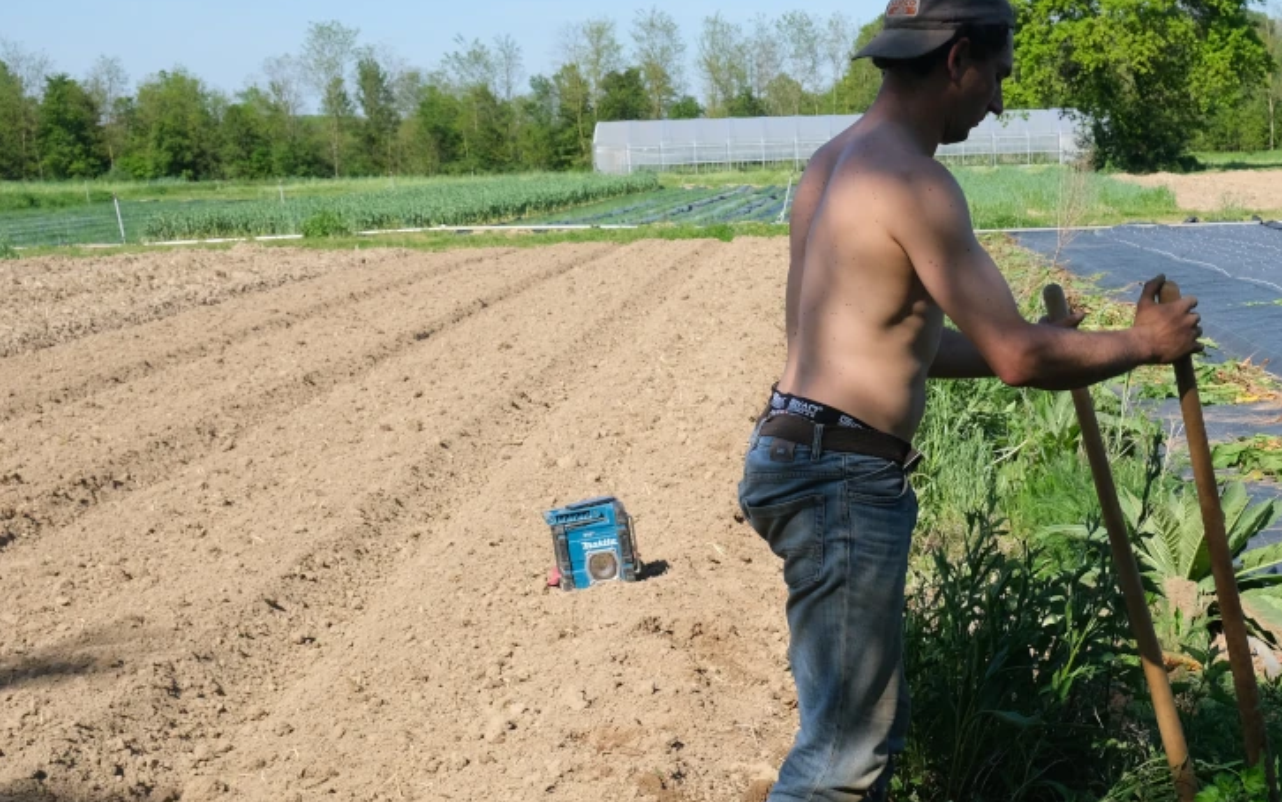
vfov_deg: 20.1
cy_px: 624
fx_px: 2236
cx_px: 1056
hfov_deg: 31.0
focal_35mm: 64
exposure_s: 1/350
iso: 320
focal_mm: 25.4
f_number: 8
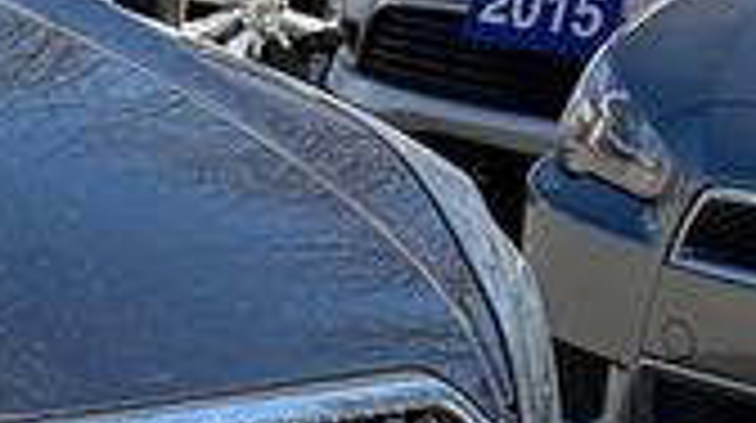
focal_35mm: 216
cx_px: -1426
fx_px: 4324
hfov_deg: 8.5
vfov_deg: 5.6
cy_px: 554
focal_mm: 5.96
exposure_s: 1/2364
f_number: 1.6
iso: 50
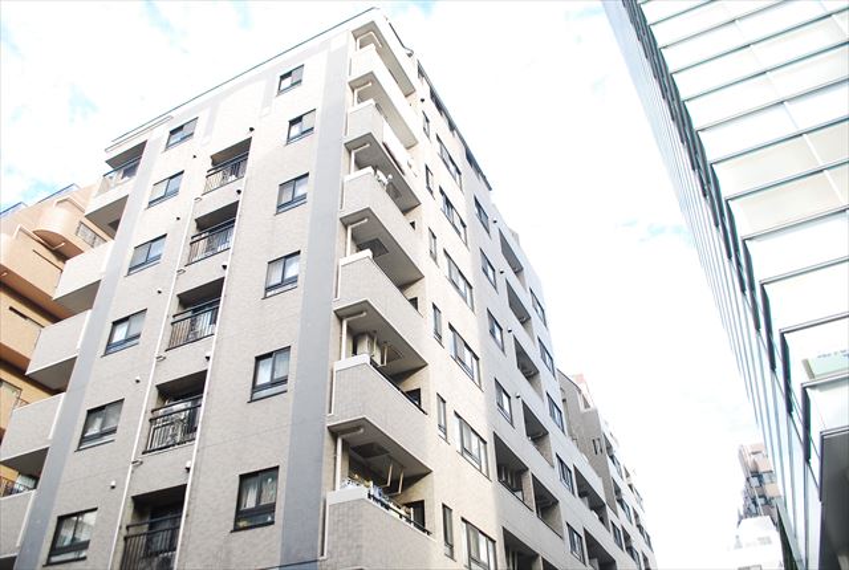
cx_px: 424
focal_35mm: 27
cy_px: 285
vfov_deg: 48.2
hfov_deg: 67.3
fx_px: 638
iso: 100
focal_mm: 18
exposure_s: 1/80
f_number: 4
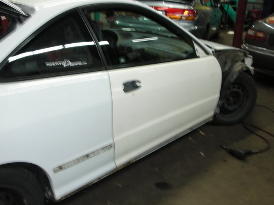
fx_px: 317
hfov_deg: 46.7
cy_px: 114
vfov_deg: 35.9
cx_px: 124
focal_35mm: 40
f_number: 3
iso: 200
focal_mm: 5.8
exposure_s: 1/13.4
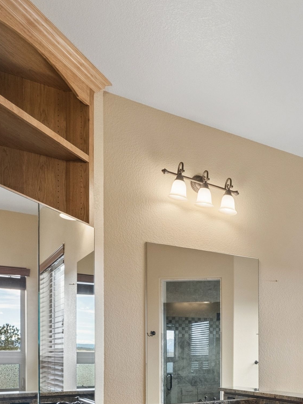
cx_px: 331
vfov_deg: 44.8
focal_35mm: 38
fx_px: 444
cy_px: 358
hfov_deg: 33.1
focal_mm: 14
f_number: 9
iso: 640
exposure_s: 1/125
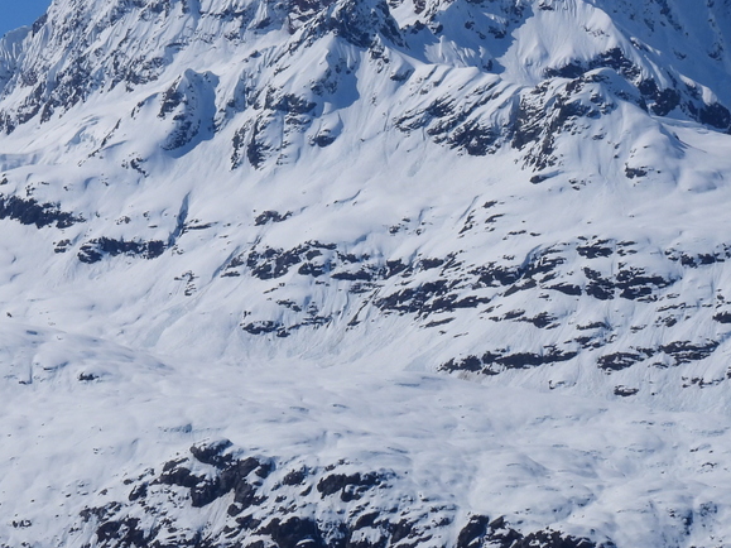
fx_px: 3969
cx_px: 232
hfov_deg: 10.5
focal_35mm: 188
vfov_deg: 7.9
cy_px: 229
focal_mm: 15.2
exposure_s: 1/2000
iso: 100
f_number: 6.3
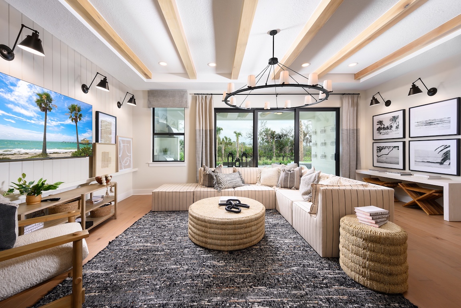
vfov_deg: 81.2
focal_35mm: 14
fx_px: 179
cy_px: 154
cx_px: 230
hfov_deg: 104.2
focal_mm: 14
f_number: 8
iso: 160
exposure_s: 1/100
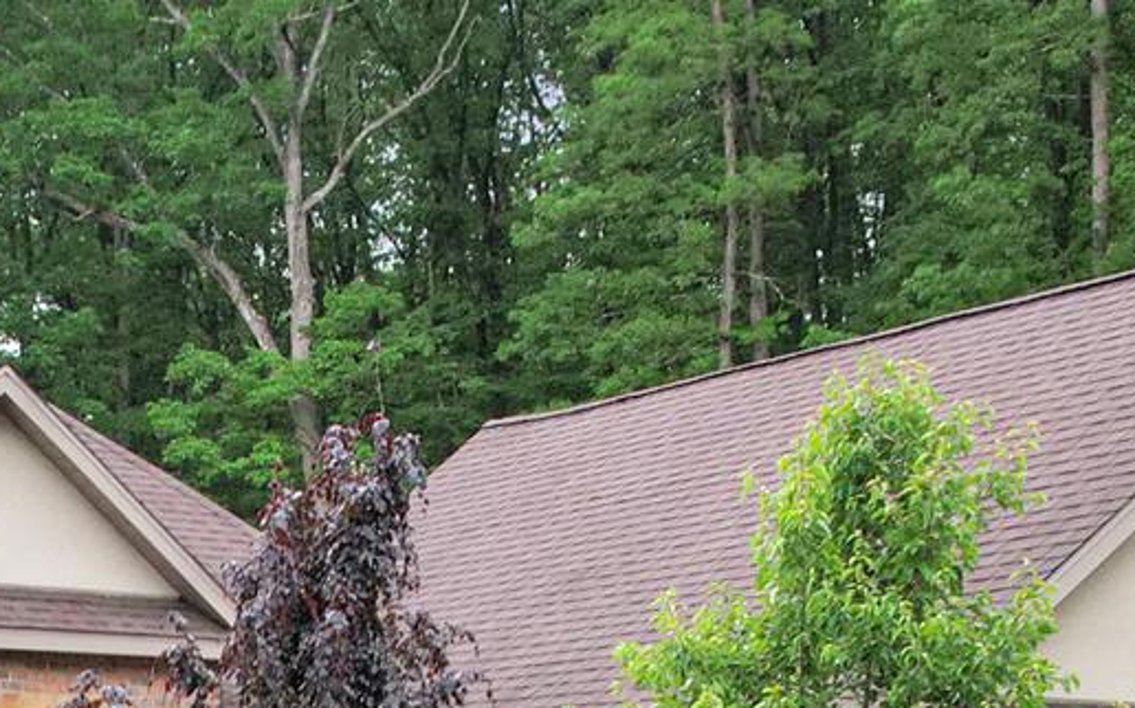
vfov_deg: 13.5
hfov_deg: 22.9
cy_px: 1184
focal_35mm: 89
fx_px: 2752
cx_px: 183
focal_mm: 8.38
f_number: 2.8
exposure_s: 1/12.5
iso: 570
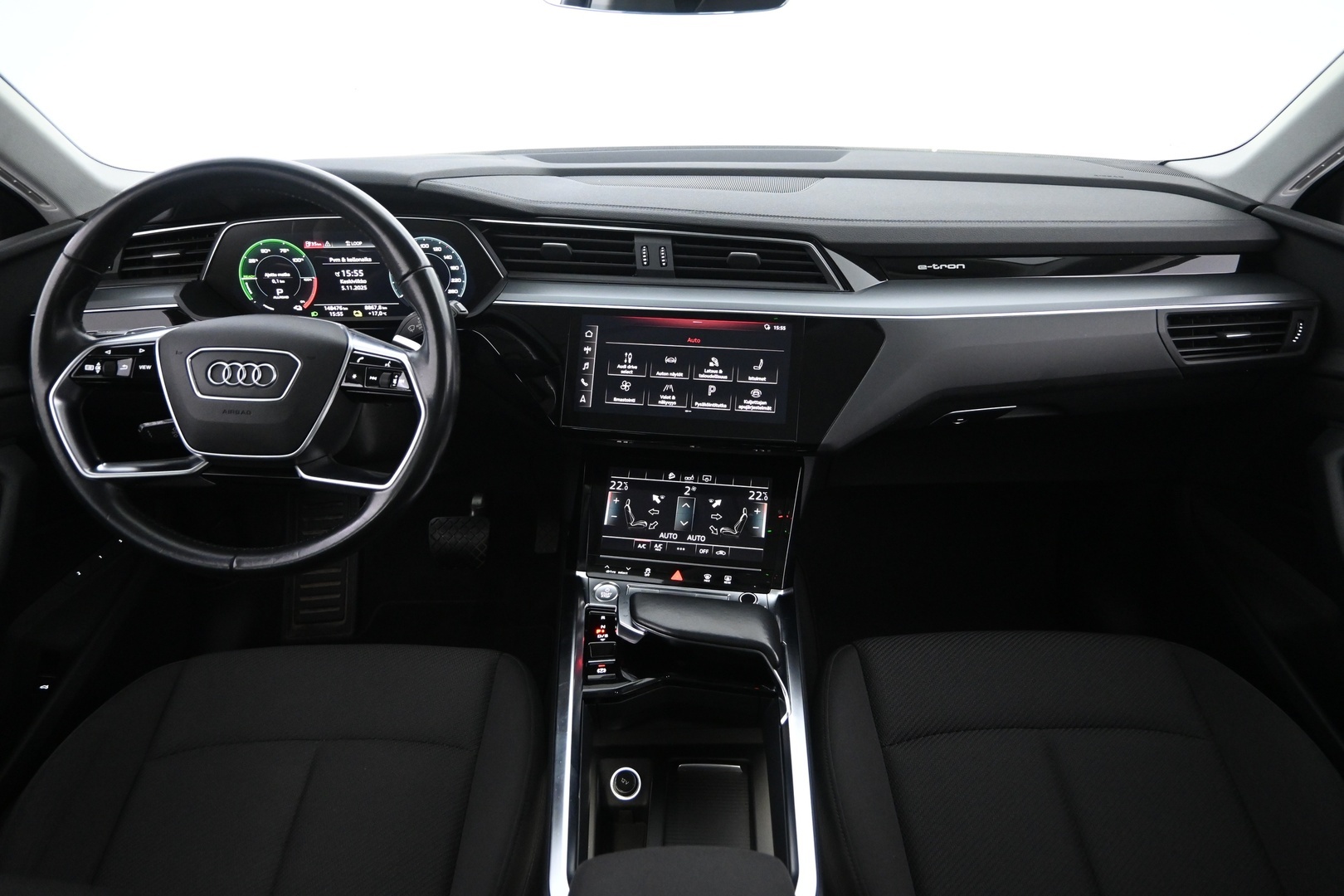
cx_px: 672
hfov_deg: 73.7
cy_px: 448
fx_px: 896
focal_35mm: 24
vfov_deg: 53.1
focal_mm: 16
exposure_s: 1/25
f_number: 3.5
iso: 2500
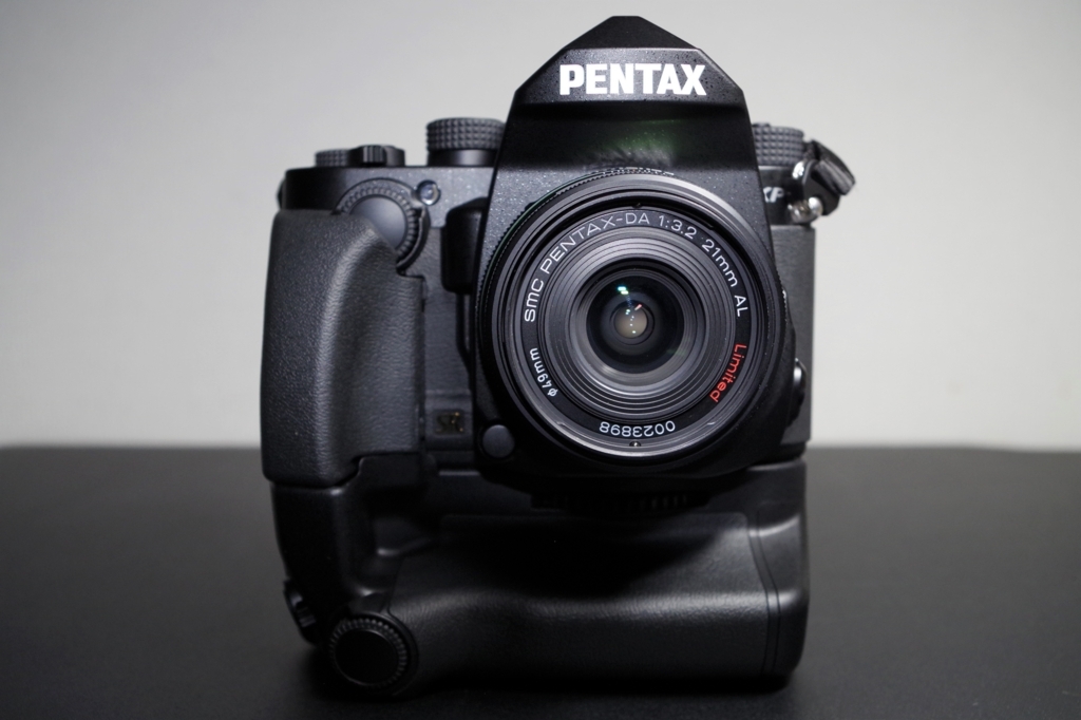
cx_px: 540
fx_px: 1081
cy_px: 360
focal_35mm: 36
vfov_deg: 36.8
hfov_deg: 53.1
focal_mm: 24.38
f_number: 5
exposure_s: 1/40
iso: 800
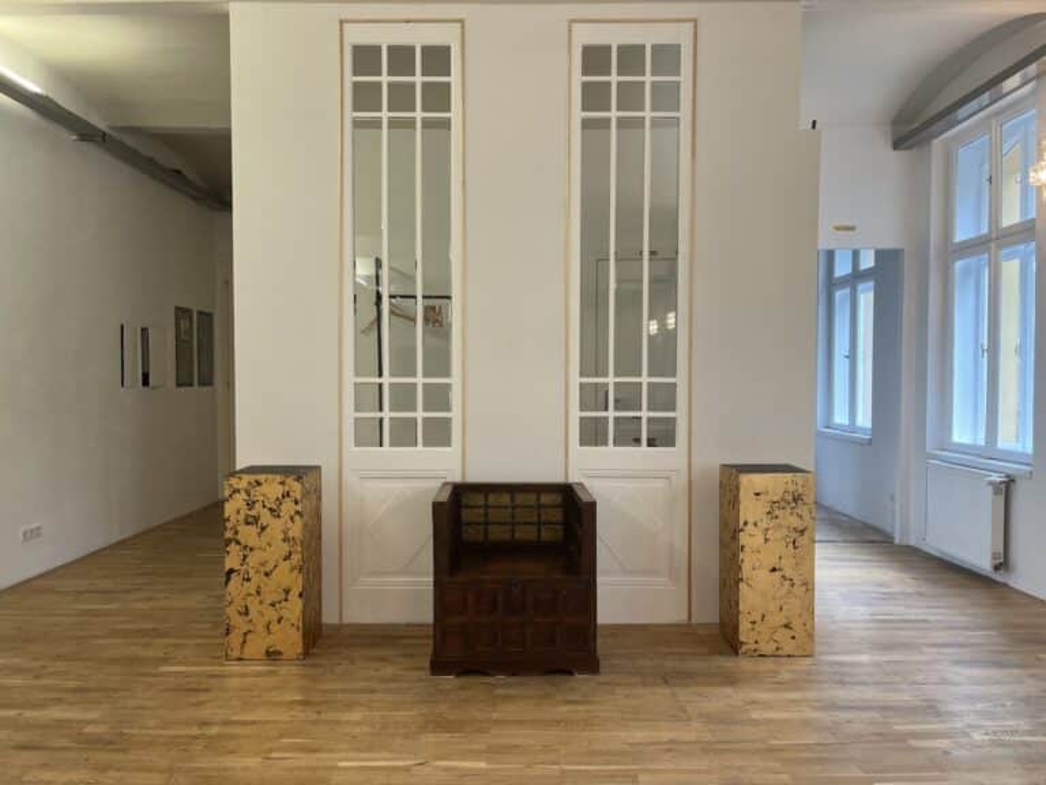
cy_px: 392
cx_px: 523
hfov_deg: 67.3
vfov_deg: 53.1
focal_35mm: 26
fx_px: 786
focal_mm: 5.1
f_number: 1.6
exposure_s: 1/100
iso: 100
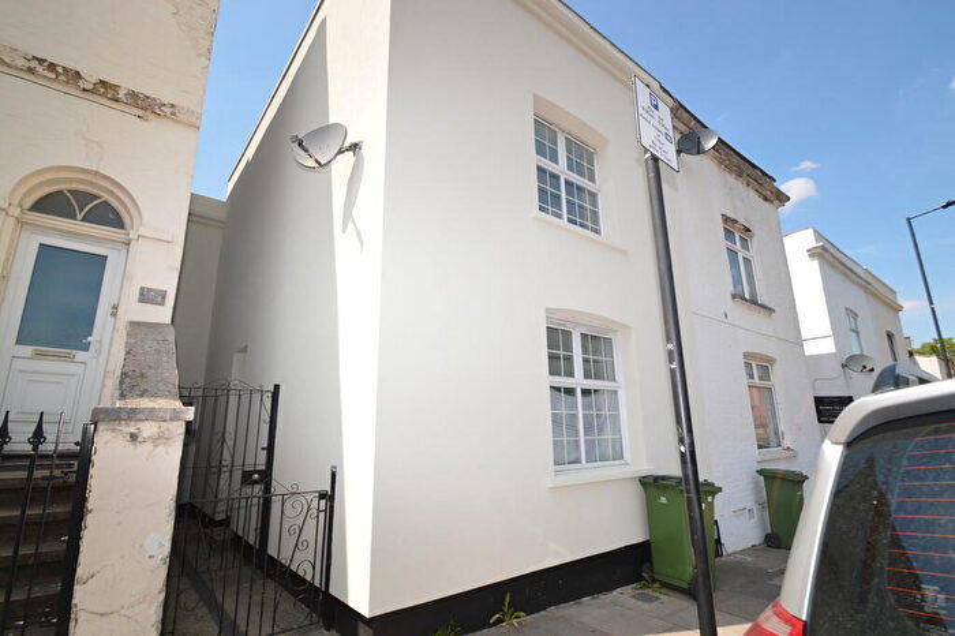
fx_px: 437
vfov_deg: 72.0
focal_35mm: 16
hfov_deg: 95.0
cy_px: 318
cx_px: 478
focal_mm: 11
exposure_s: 1/200
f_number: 8
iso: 100
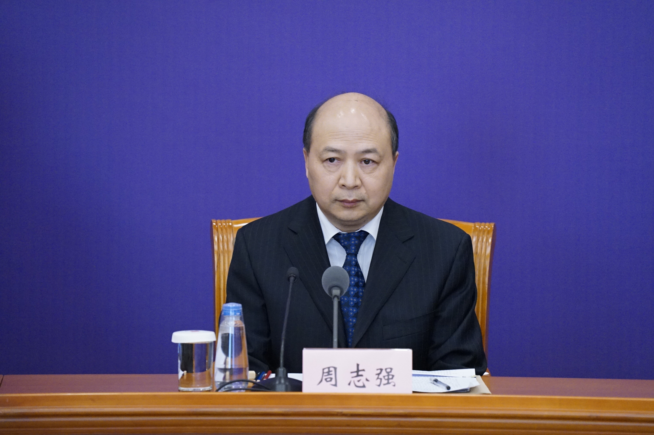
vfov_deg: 2.7
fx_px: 9293
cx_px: 327
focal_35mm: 512
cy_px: 218
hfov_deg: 4.0
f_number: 6.3
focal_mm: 512
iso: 6400
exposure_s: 1/160
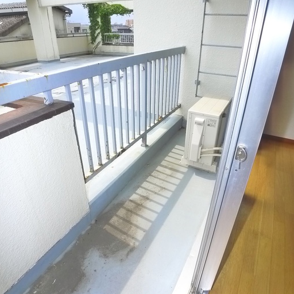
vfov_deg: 55.6
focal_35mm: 29
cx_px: 147
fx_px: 279
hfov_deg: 55.6
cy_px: 158
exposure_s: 1/500
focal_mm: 5.1
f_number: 4
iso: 400
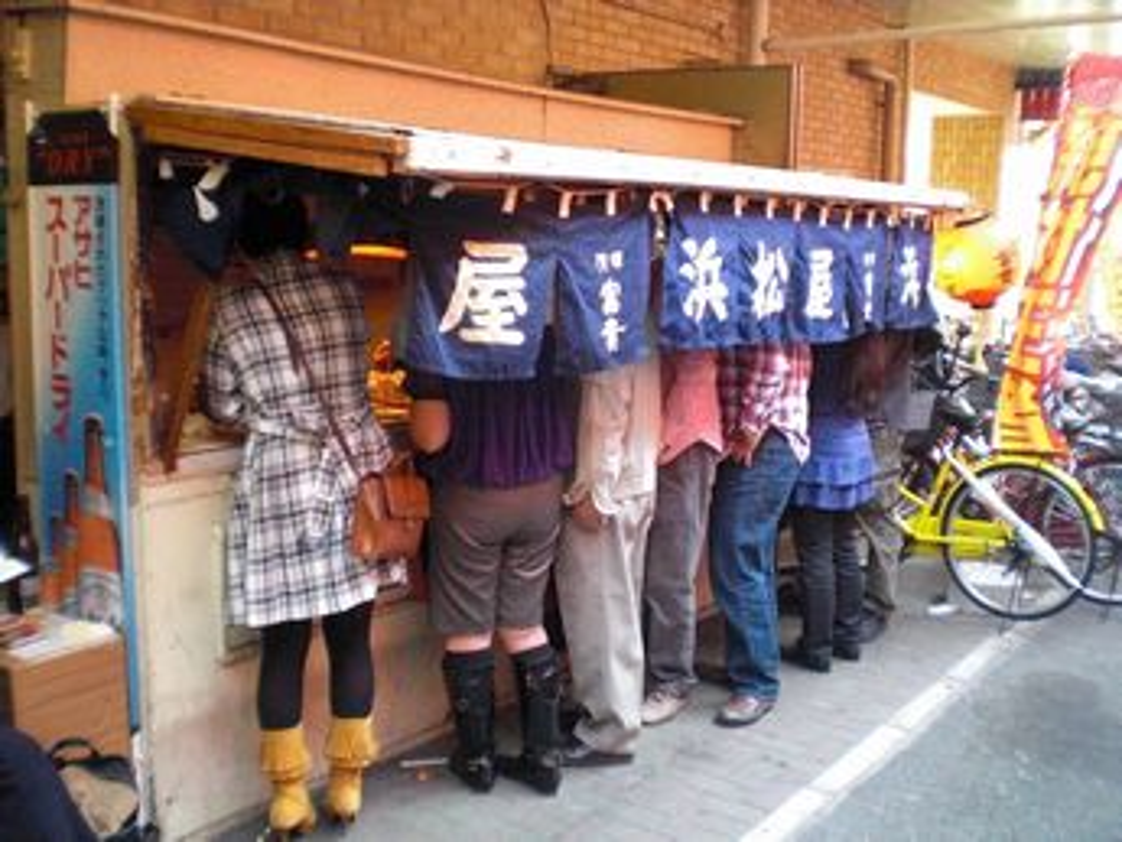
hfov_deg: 49.0
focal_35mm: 38
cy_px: 421
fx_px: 1232
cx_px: 561
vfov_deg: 37.7
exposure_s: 1/125
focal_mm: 6.3
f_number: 3.1
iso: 800
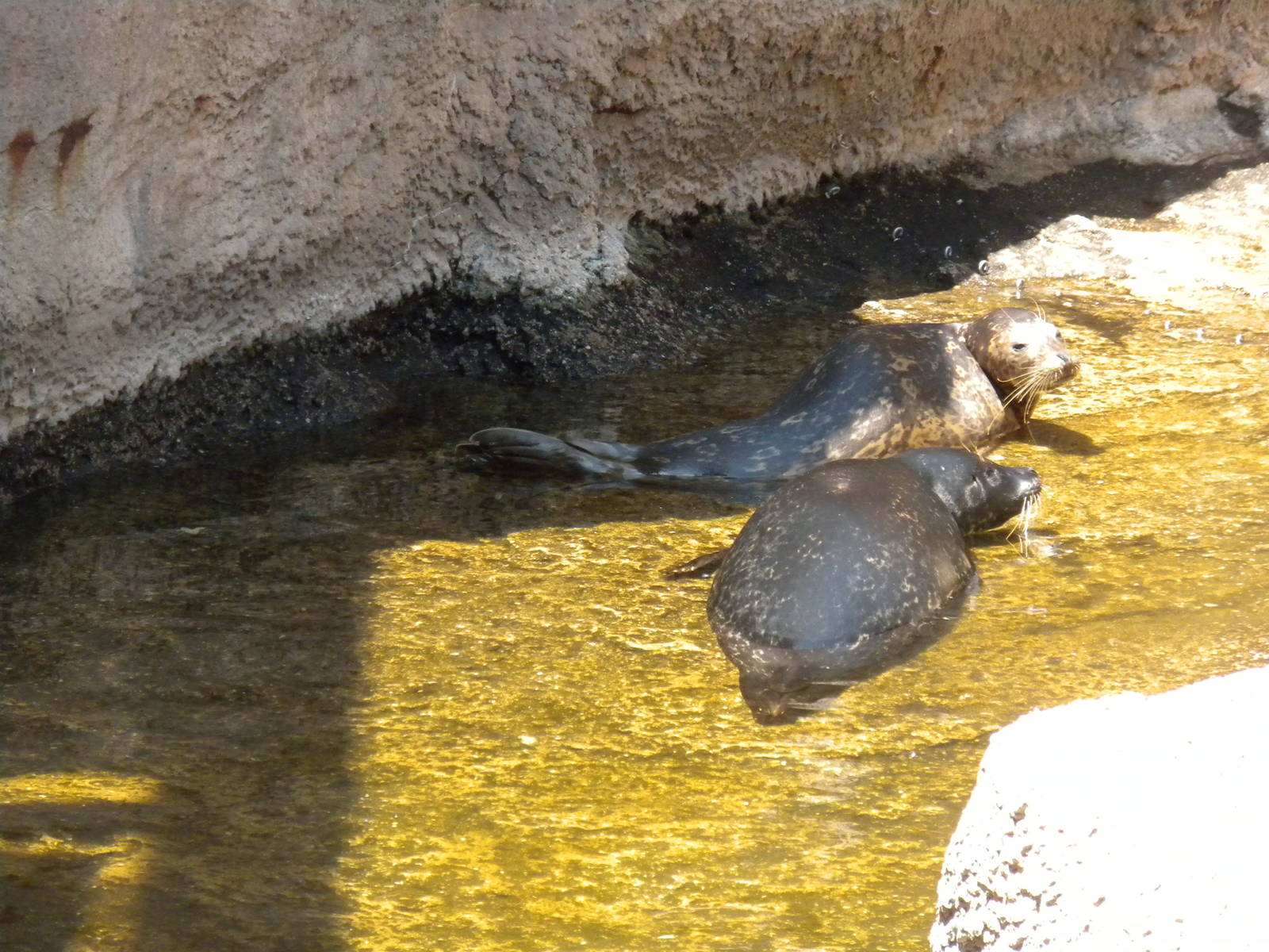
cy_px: 476
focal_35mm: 238
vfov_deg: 6.2
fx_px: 8725
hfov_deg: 8.3
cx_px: 634
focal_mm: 42.1
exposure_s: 1/377
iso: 400
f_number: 5.2
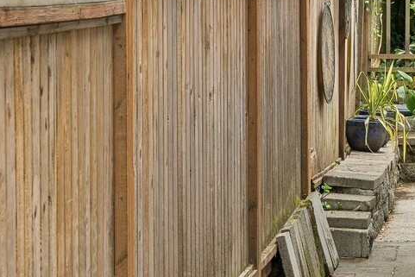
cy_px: 61
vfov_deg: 9.6
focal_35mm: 143
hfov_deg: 14.2
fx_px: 1649
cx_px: 397
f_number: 8
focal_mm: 43
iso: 200
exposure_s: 1/50
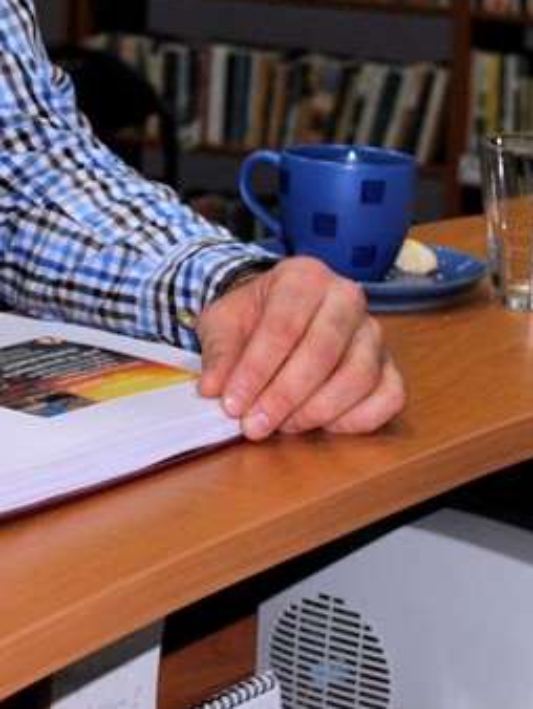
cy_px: 39
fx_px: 2686
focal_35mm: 131
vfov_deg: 14.8
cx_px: -34
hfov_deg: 11.2
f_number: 4.5
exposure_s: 1/60
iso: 200
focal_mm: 30
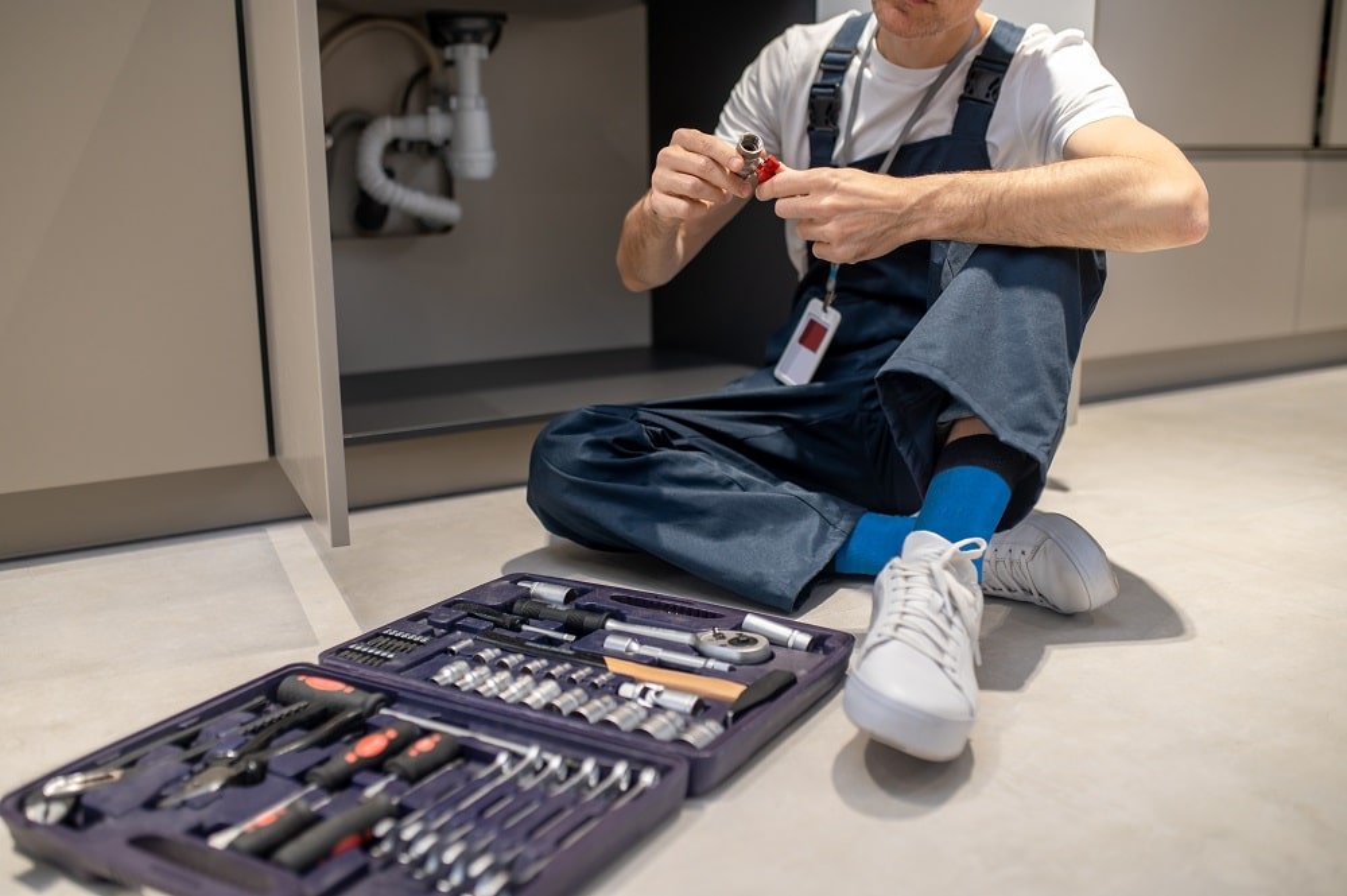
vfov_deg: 37.8
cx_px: 674
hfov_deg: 54.5
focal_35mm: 35
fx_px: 1308
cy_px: 448
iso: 400
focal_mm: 35
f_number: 2.2
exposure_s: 1/160
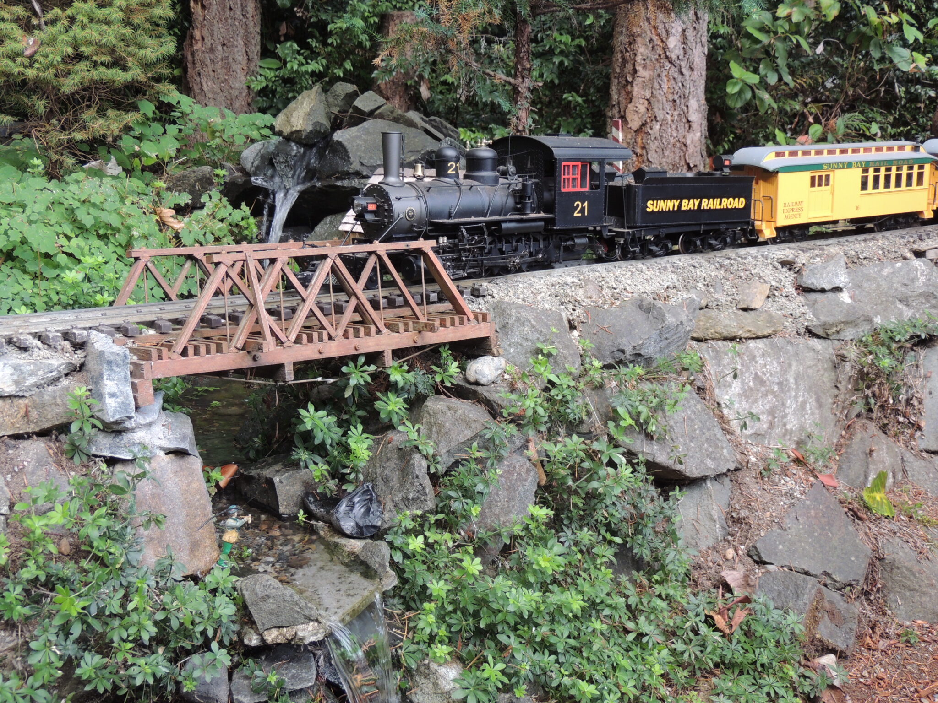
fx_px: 1165
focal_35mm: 43
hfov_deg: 43.9
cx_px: 469
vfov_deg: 33.6
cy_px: 352
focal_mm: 7.6
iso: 200
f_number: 3.4
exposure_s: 1/50
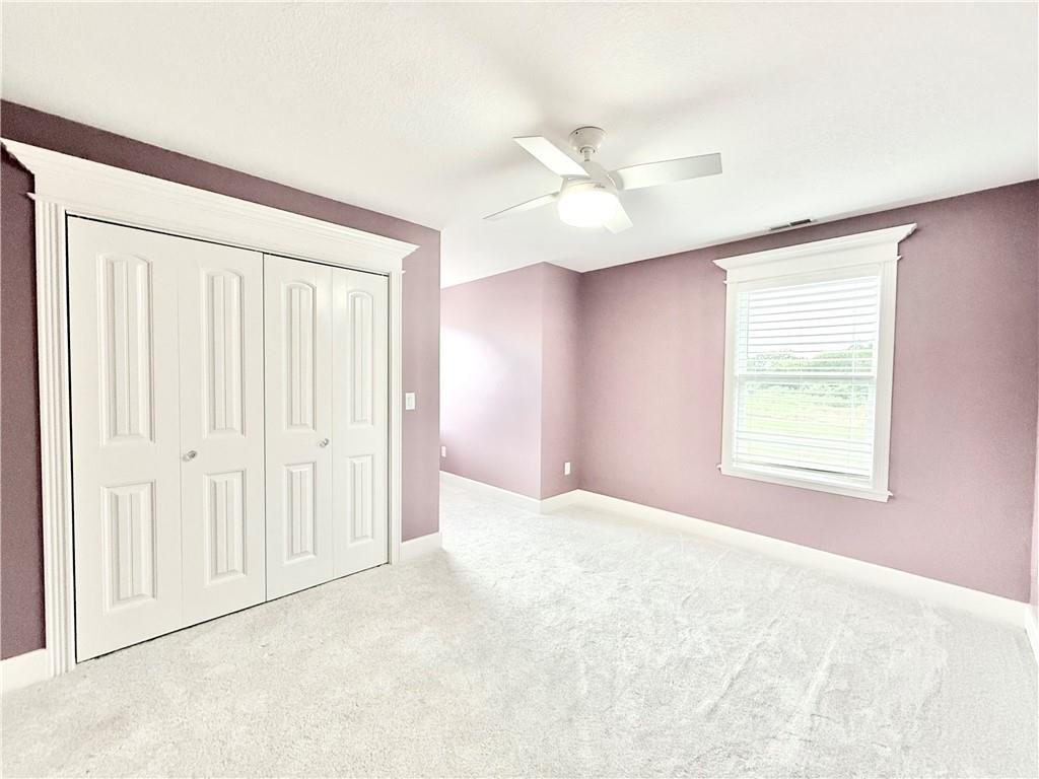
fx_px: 420
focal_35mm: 14
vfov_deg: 85.7
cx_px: 520
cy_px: 390
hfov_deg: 102.1
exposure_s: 1/120
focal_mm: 2.22
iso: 320
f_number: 2.2
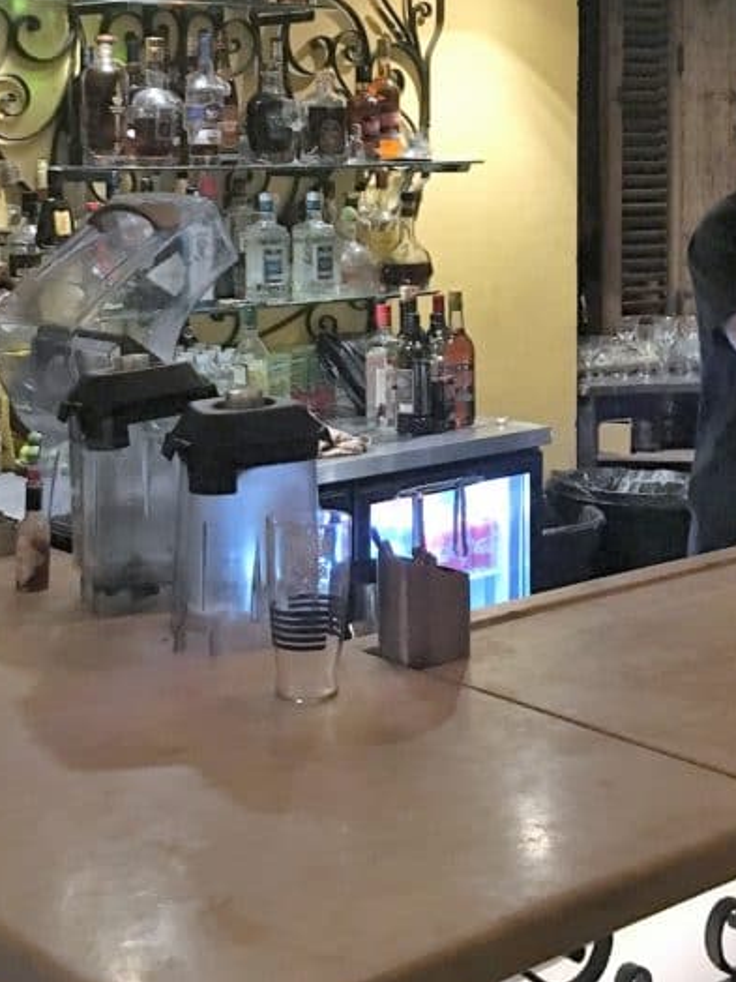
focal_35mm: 59
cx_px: 487
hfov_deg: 24.7
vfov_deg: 31.7
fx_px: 1673
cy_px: 171
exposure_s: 1/15
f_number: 2.2
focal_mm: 4.15
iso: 250
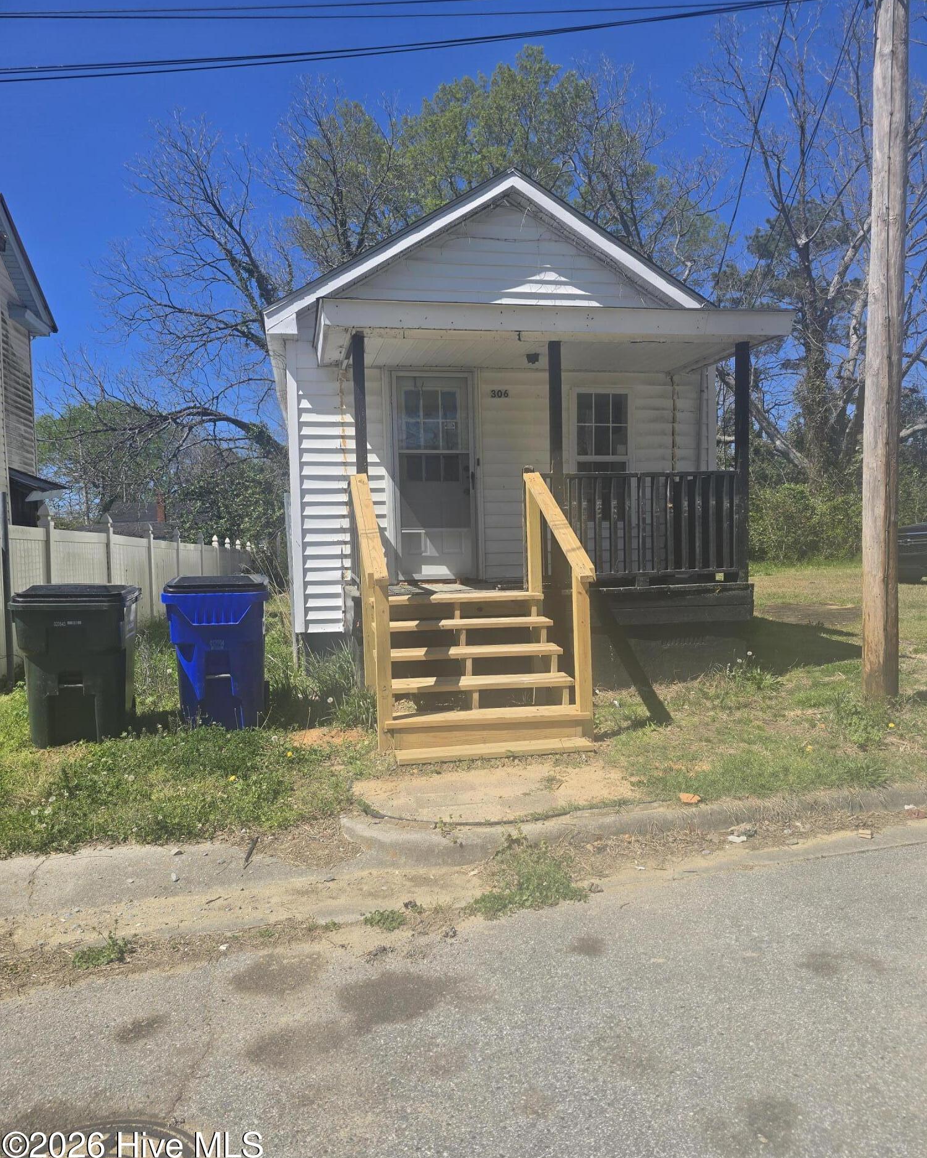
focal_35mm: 24
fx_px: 823
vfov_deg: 70.3
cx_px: 464
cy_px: 583
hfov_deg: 58.8
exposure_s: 1/834
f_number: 1.7
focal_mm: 6.3
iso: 12
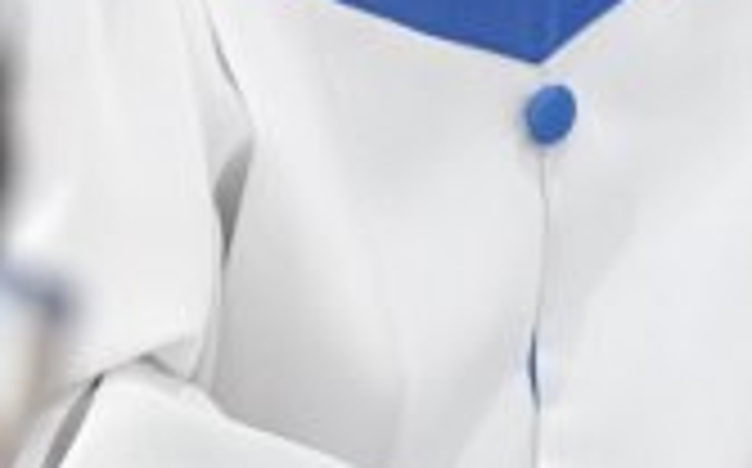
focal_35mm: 1099
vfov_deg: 1.2
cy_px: -360
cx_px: 797
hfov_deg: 1.9
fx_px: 22501
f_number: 4
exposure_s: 1/250
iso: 2500
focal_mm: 200
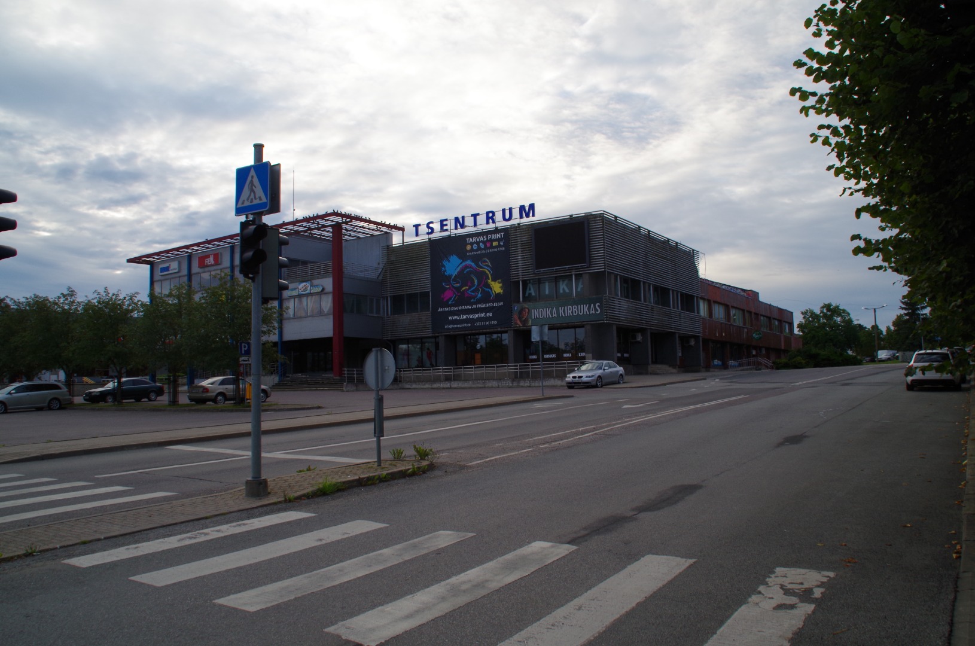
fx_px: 730
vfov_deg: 47.7
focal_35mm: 27
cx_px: 488
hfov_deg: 67.5
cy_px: 323
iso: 250
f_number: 11
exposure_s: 1/100
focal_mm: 18
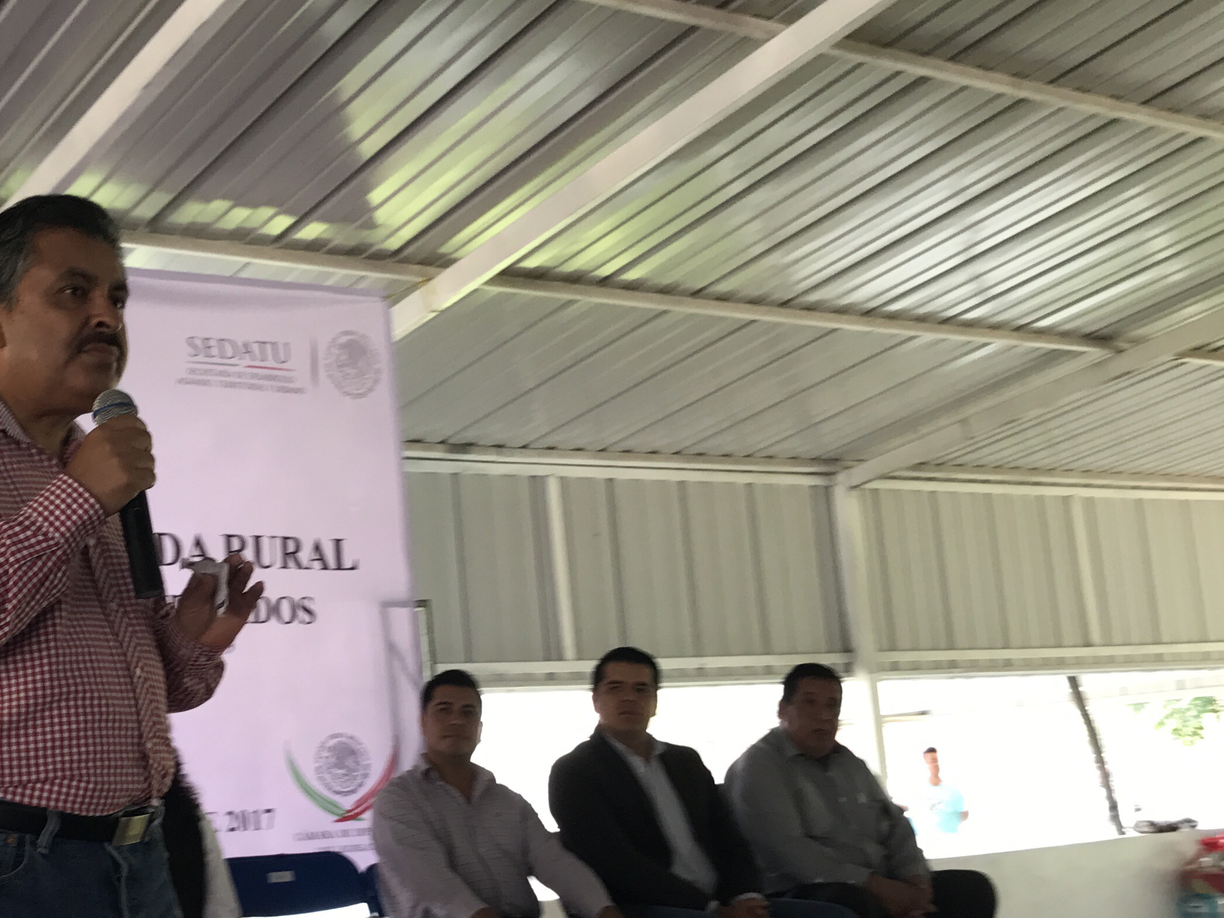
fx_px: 1909
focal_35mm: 54
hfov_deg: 34.7
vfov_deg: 26.9
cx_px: 299
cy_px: 615
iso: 32
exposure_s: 1/60
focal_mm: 3.99
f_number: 1.8
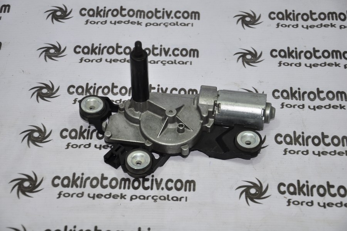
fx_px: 895
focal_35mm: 93
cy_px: 116
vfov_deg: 14.7
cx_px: 174
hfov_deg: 21.9
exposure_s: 1/60
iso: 200
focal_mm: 62
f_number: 5.3
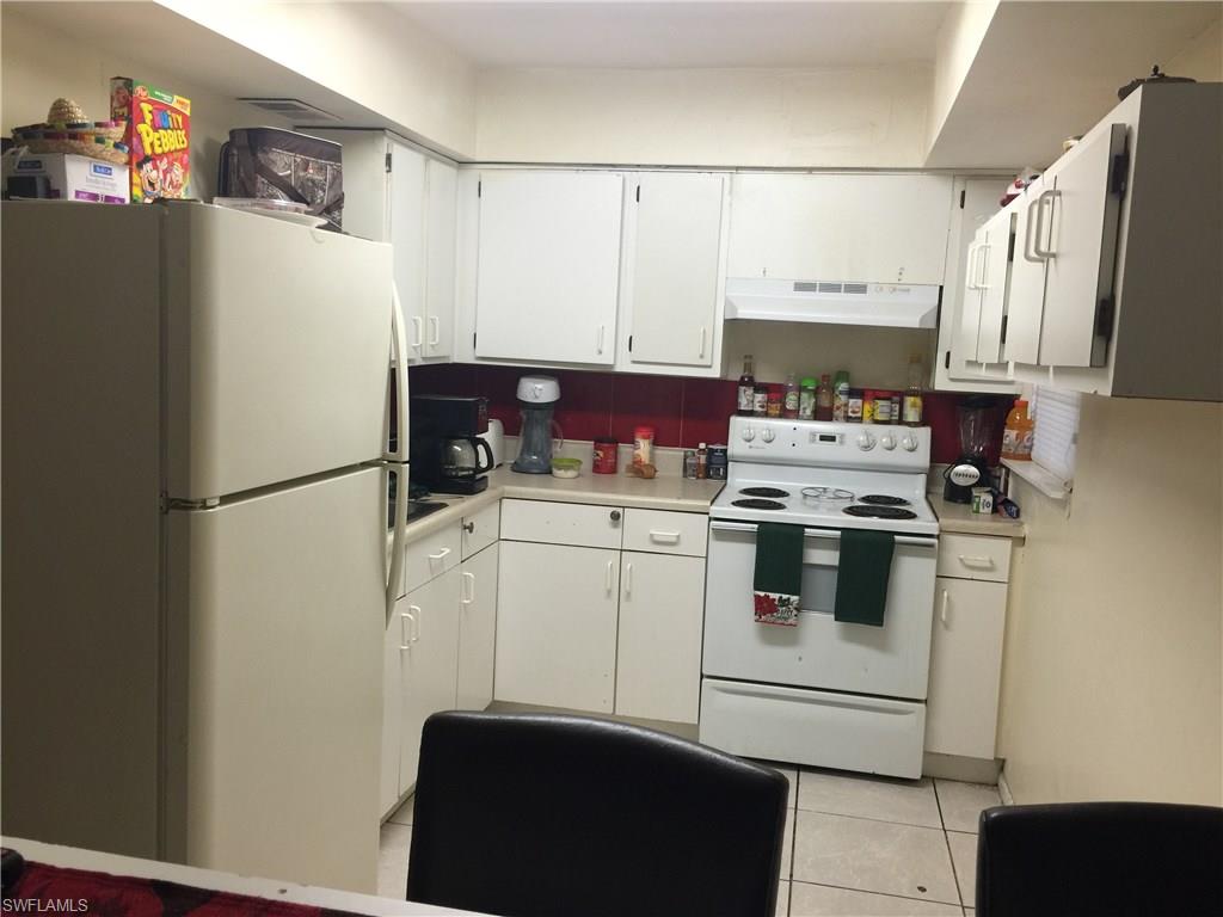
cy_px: 458
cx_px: 612
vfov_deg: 48.2
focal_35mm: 29
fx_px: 1025
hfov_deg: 61.7
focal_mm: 4.15
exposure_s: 1/30
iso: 50
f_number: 2.2
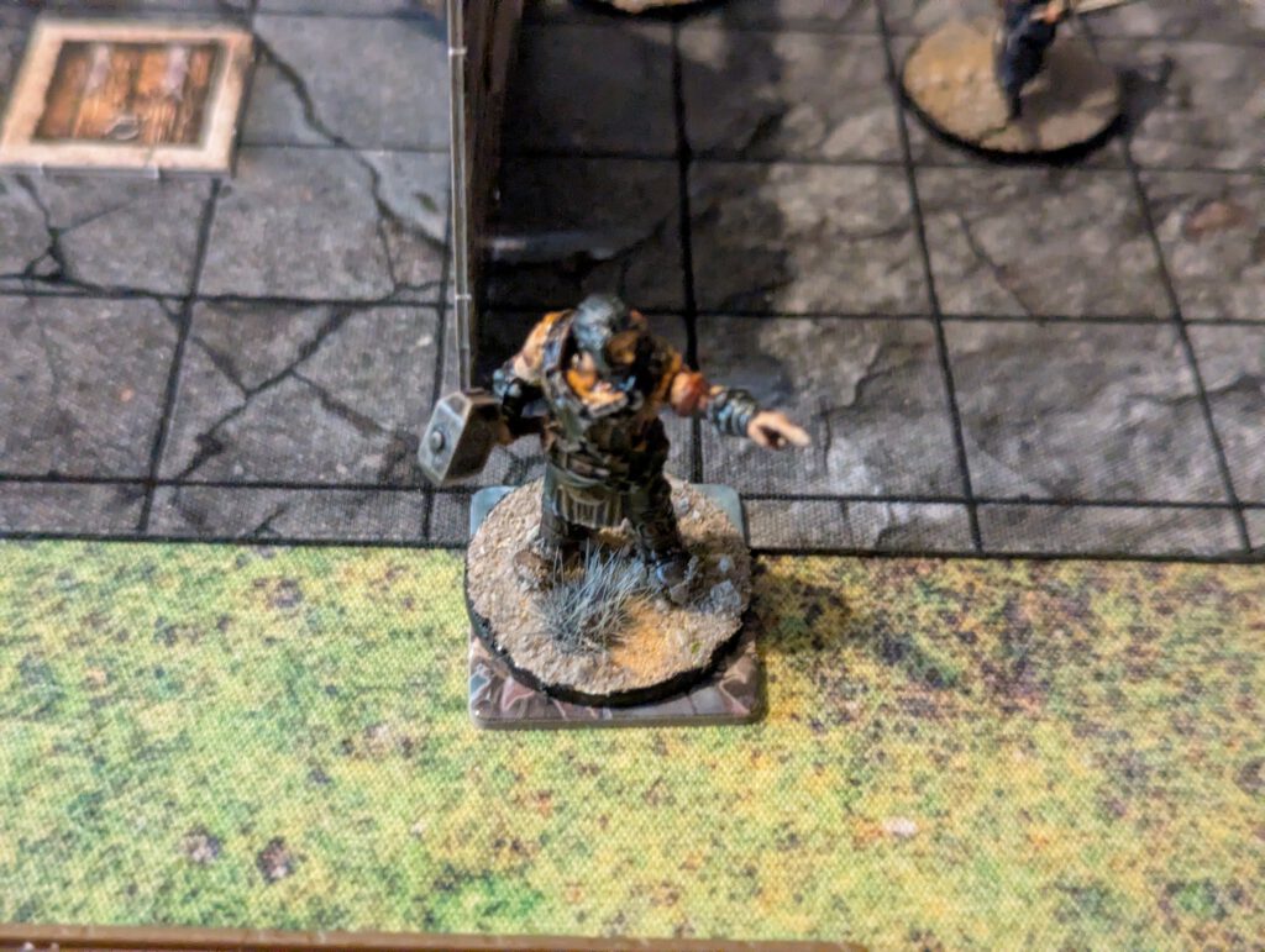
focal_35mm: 48
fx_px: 1757
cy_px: 476
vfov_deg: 30.3
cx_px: 632
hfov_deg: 39.6
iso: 2115
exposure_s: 1/33.3
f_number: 1.85
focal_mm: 6.81
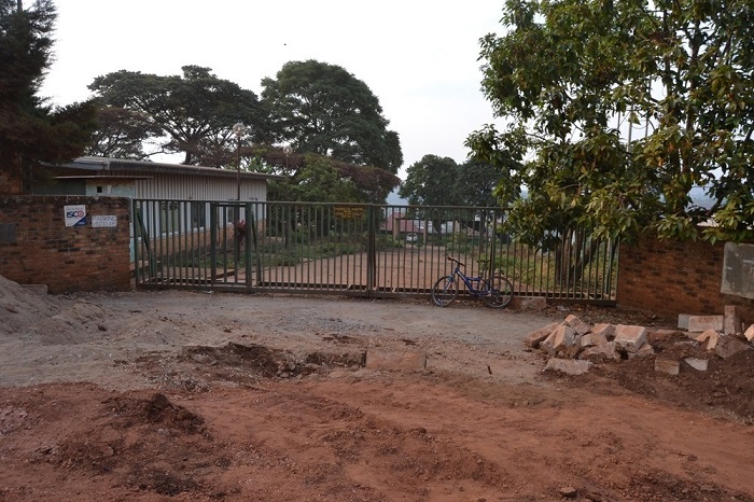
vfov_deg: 47.9
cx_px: 377
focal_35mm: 27
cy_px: 251
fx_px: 565
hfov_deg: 67.4
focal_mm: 18
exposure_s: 1/125
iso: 100
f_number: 5.6
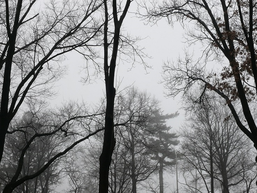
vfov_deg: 21.6
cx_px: 128
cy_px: 96
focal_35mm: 68
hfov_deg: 28.6
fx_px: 505
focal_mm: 13.2
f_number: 8
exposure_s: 1/80
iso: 100
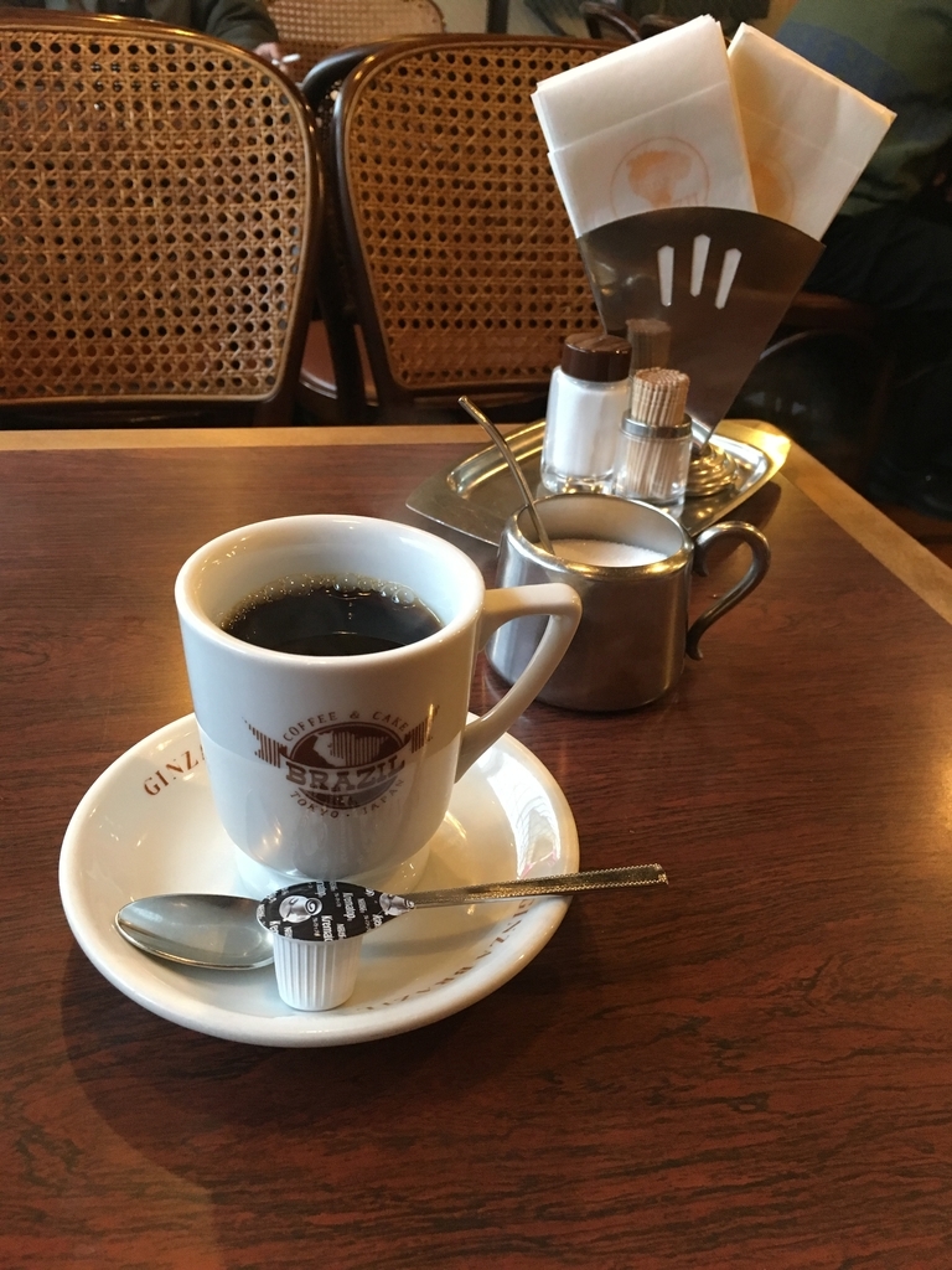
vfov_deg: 61.7
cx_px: 476
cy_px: 635
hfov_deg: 48.2
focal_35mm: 29
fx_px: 1063
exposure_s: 1/20
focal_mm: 4.15
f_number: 2.2
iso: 200
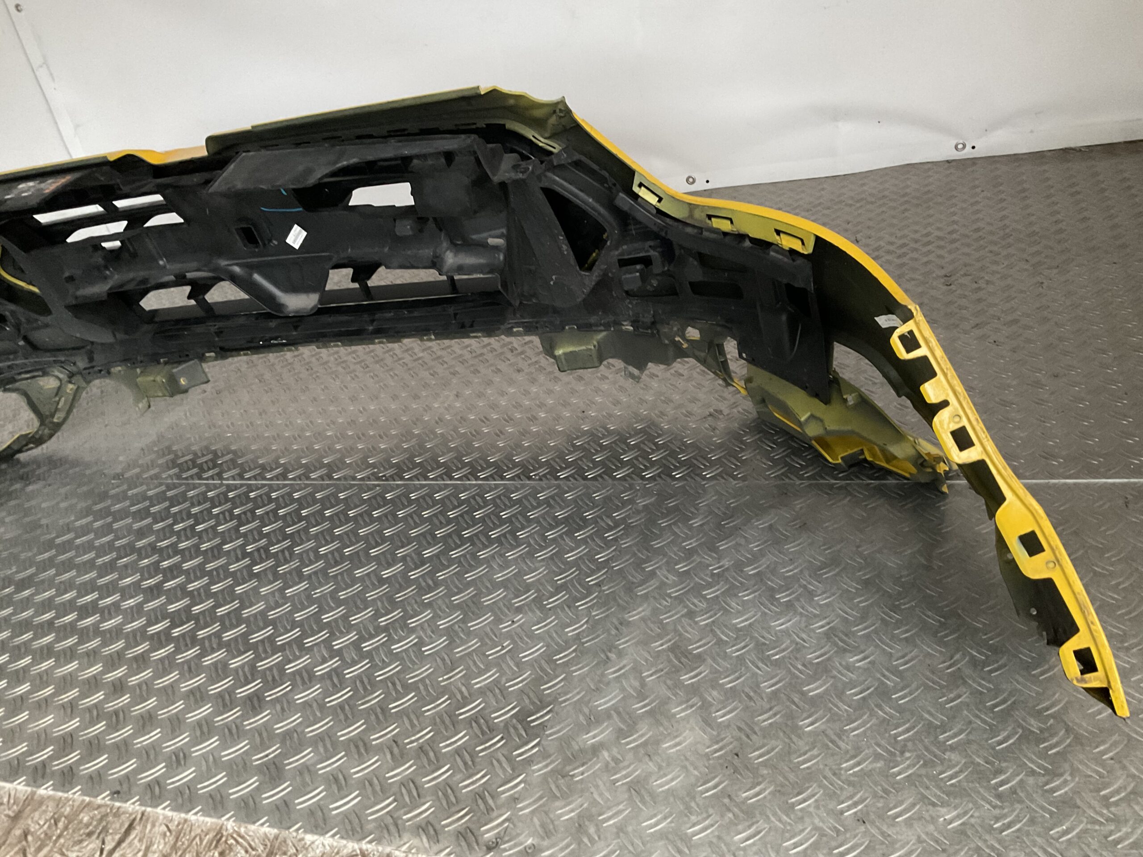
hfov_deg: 61.7
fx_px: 958
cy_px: 428
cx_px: 572
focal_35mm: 29
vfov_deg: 48.2
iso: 400
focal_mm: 3
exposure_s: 1/25
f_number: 1.8
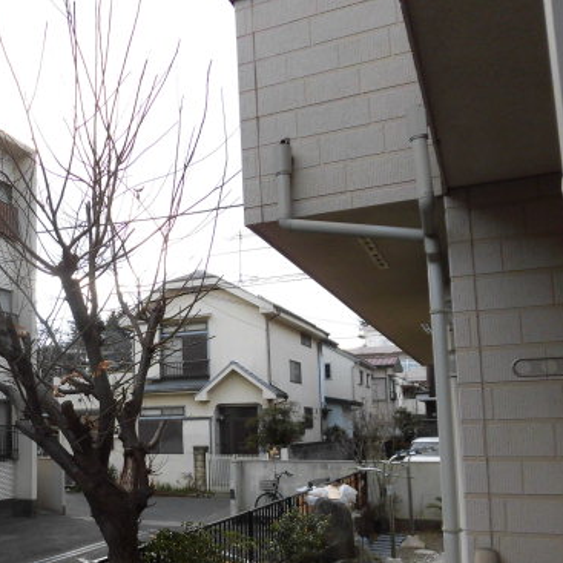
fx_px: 681
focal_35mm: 37
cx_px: 83
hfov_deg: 42.1
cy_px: 356
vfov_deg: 44.5
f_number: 3.1
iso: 100
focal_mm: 4.3
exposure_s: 1/250
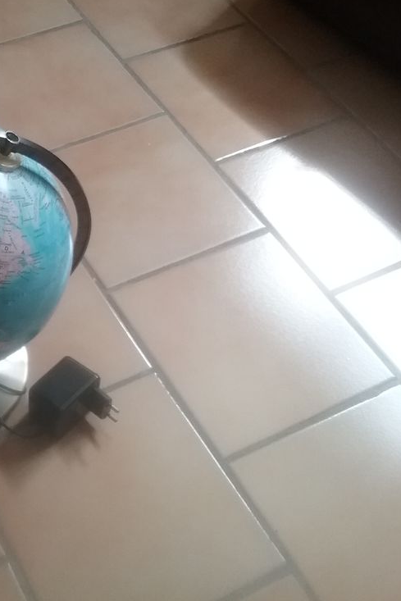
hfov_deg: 28.8
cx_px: 7
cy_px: 298
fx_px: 735
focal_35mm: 44
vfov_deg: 44.5
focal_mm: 3.3
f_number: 2.2
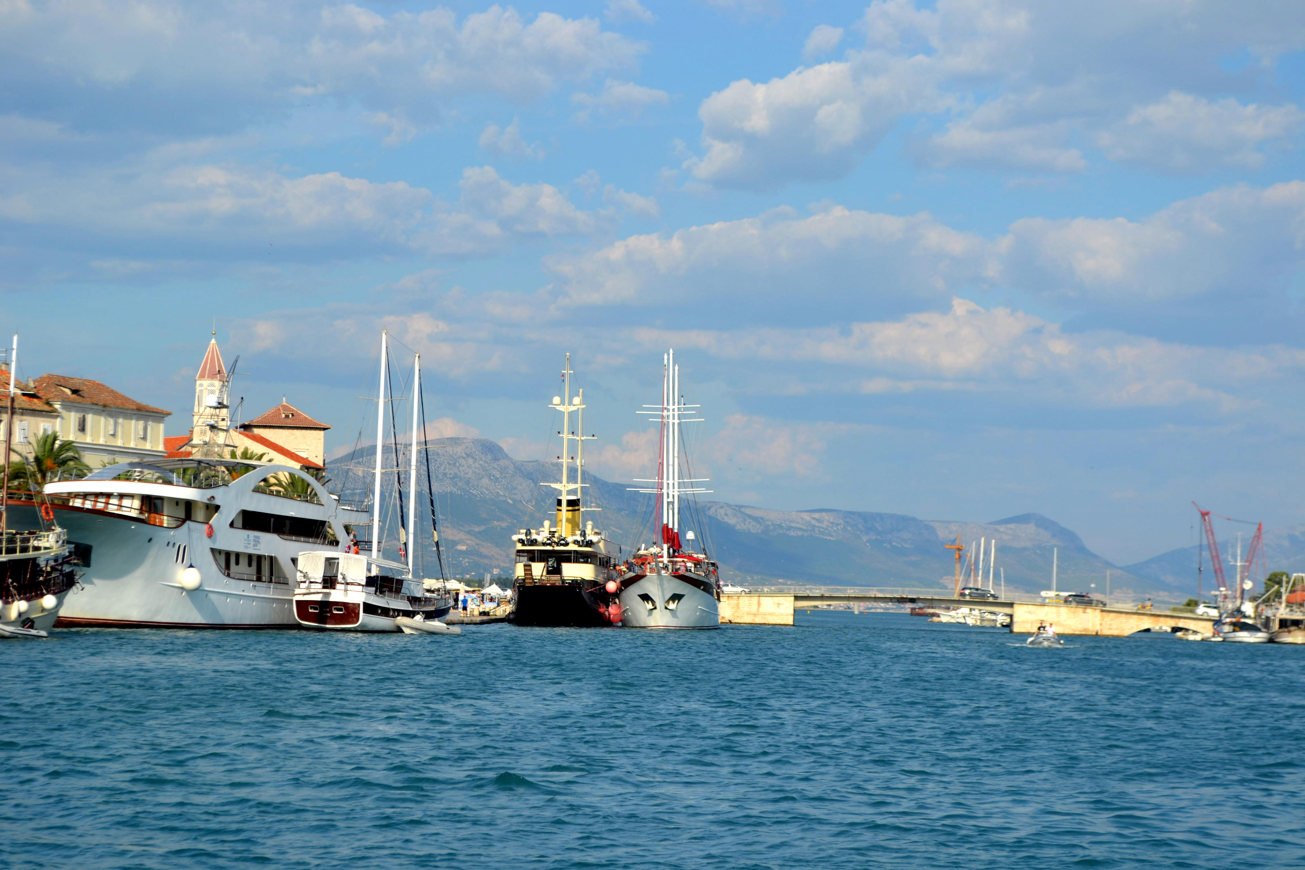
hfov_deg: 24.6
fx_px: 2990
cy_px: 435
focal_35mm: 82
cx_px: 652
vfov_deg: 16.6
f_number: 6.3
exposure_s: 1/160
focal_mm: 55
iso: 100
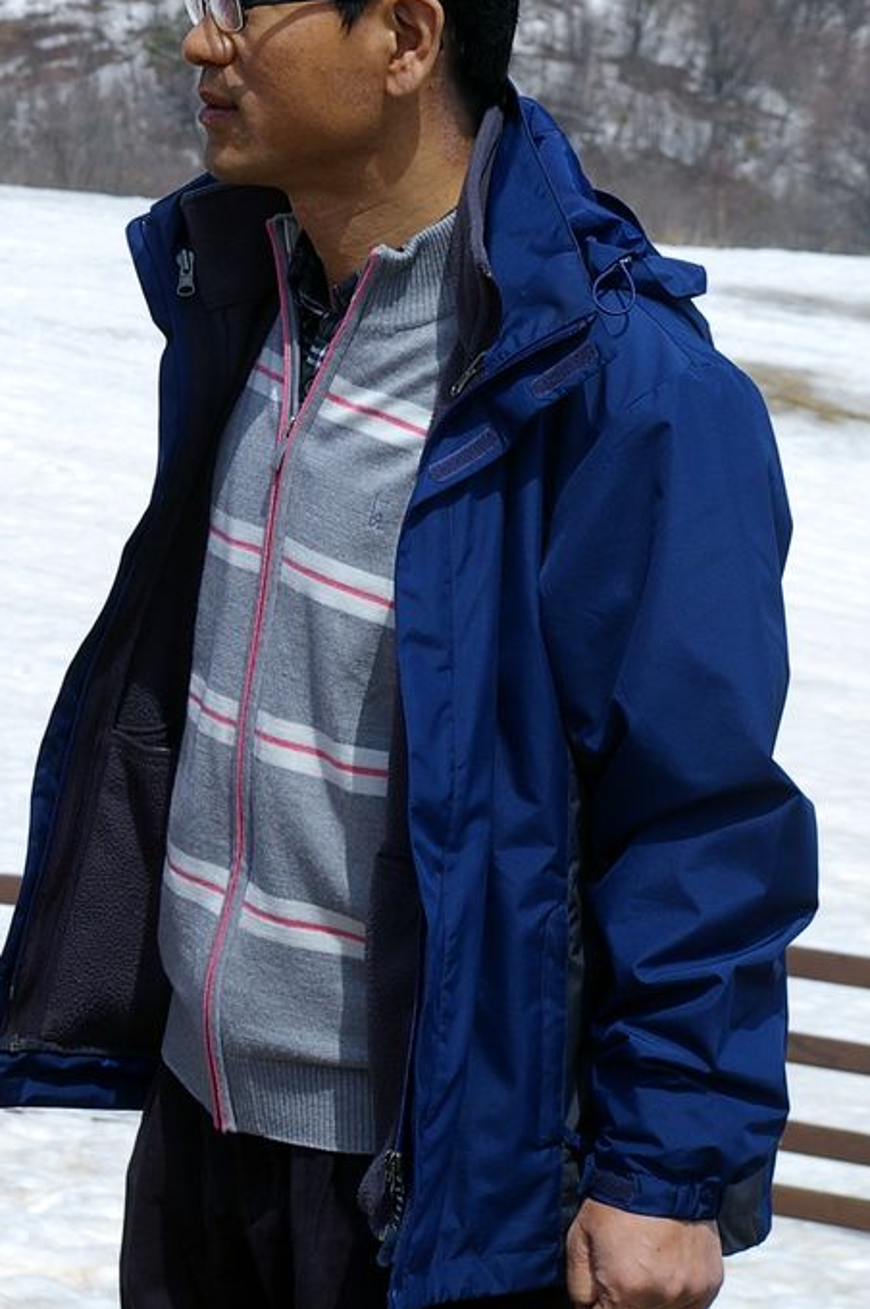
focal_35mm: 145
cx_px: 260
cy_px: 153
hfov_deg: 9.4
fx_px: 5267
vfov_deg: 14.0
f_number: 9.5
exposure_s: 1/350
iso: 200
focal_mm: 55
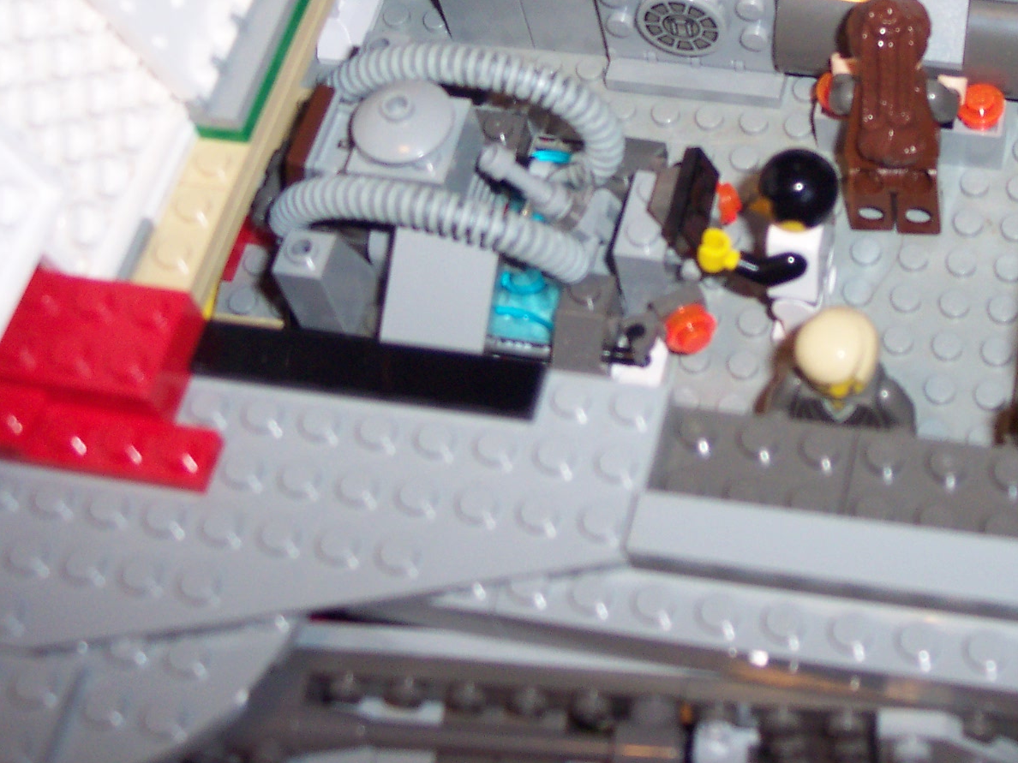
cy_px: 158
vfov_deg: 22.3
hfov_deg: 29.3
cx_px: 780
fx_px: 1912
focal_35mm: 65
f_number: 2.8
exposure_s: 1/30
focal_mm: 8
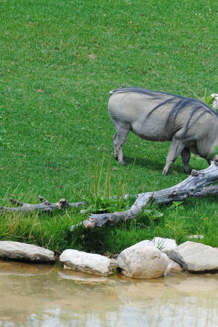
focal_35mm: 329
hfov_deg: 4.2
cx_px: 236
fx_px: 2986
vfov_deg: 6.3
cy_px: 163
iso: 200
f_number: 5.6
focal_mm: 135
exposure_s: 1/400
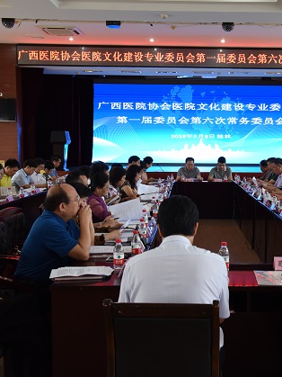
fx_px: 511
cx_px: 205
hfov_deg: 30.4
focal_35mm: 47
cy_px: 190
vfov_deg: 40.4
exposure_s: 1/30
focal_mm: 32
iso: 1000
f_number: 6.3
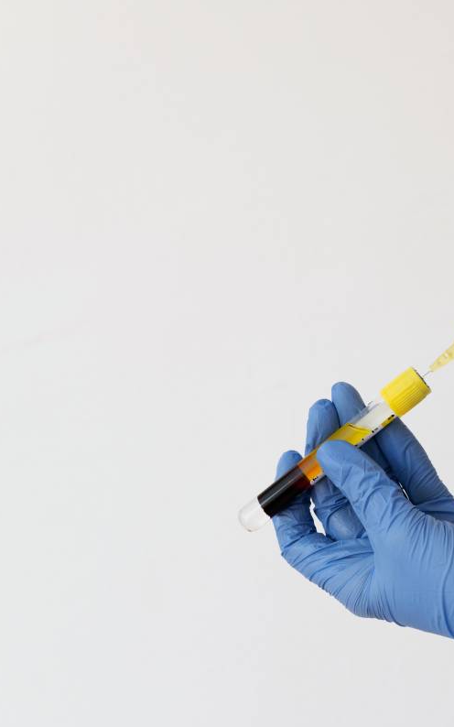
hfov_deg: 16.7
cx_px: 427
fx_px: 1525
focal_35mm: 77
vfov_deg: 26.8
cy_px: 364
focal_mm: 50
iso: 640
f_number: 5
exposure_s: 1/250
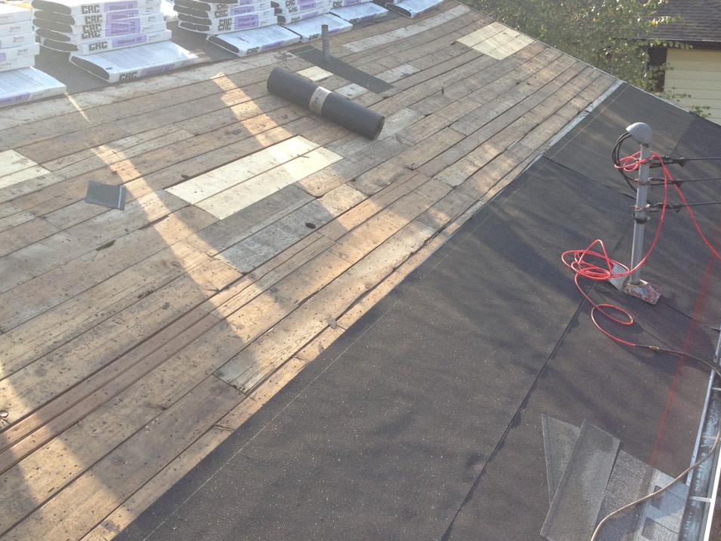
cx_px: 383
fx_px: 1021
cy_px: 264
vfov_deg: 29.7
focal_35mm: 49
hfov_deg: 38.9
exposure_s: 1/431
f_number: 2.4
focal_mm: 4.28
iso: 50
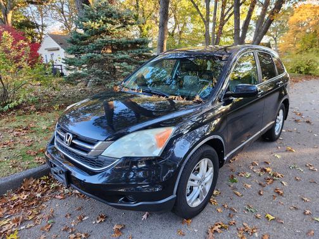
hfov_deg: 73.9
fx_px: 212
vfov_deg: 58.9
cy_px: 120
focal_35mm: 23
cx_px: 160
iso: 160
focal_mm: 5.4
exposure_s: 1/180
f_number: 1.8
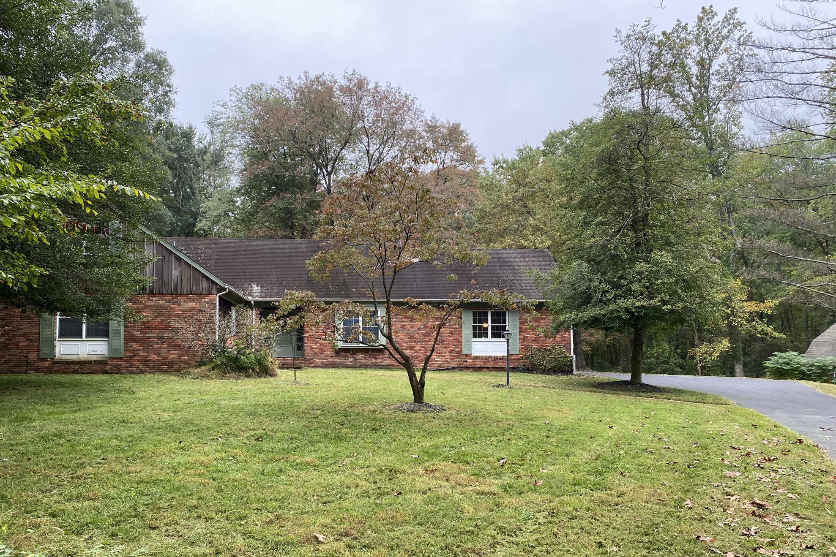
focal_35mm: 28
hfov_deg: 65.5
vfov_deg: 46.3
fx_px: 650
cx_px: 405
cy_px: 319
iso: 32
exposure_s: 1/222
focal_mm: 4.25
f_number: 1.8
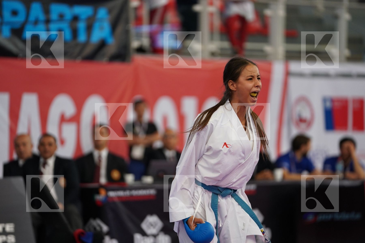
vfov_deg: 7.0
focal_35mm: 195
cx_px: 182
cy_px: 122
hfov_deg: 10.5
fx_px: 1977
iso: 1600
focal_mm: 195
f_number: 2.8
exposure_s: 1/1000
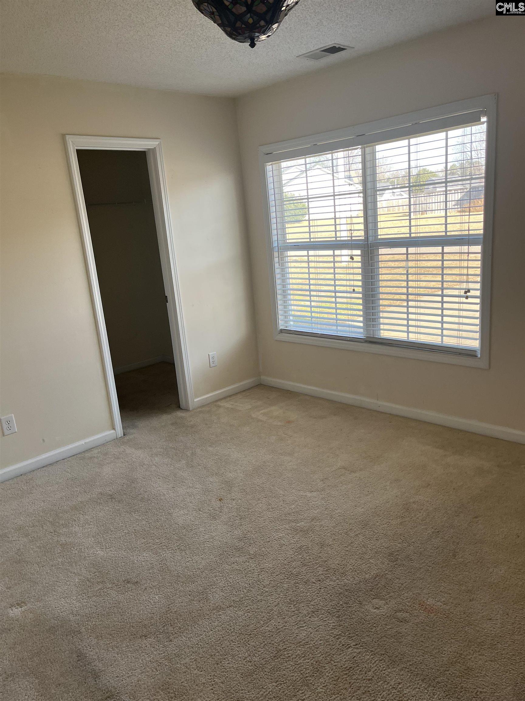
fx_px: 526
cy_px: 350
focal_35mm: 26
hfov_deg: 53.1
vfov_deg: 67.3
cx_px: 262
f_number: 1.6
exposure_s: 1/165
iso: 50
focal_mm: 5.1
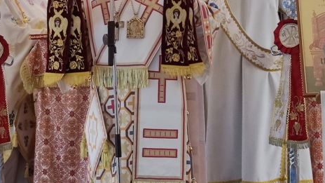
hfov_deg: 34.8
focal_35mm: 60
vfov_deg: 19.7
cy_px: 22
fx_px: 517
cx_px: 141
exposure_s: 1/138
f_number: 1.79
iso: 50
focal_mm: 4.7
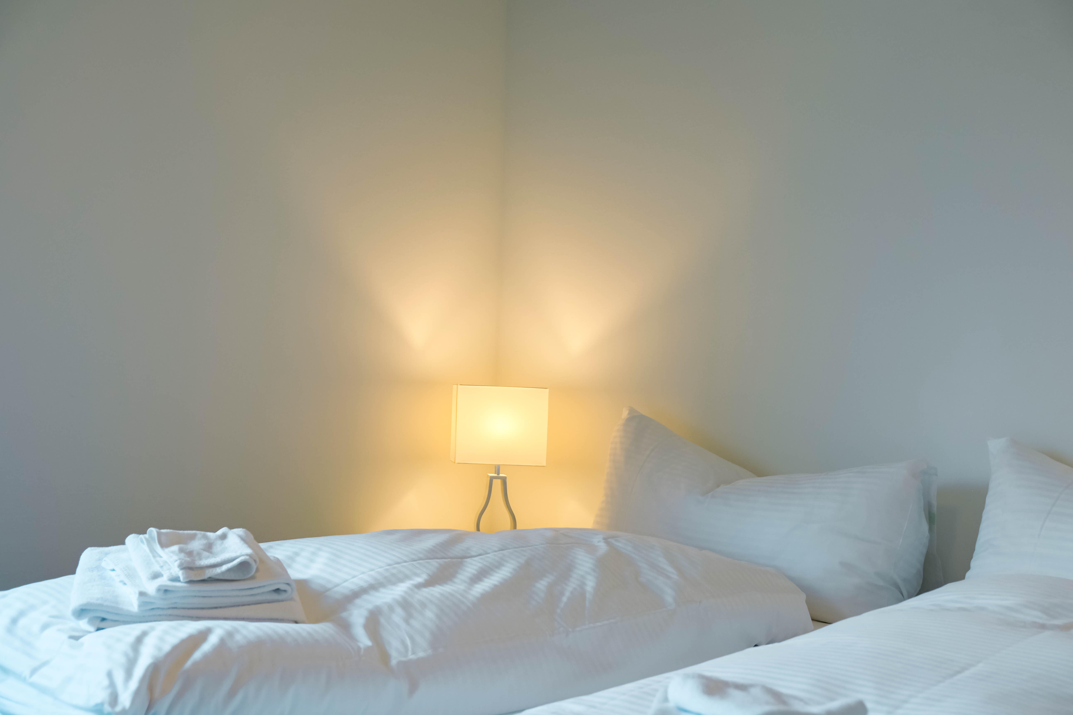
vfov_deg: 36.9
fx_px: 1073
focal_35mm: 36
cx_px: 536
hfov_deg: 53.1
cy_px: 358
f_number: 3.2
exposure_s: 1/120
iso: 200
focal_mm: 24.3
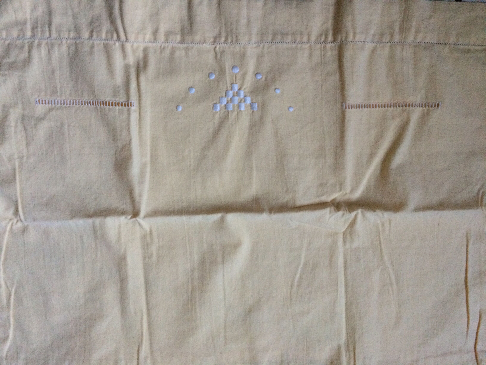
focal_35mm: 29
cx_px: 243
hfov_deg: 61.7
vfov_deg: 48.2
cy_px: 182
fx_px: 407
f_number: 2.2
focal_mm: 4.15
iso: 250
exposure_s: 1/33
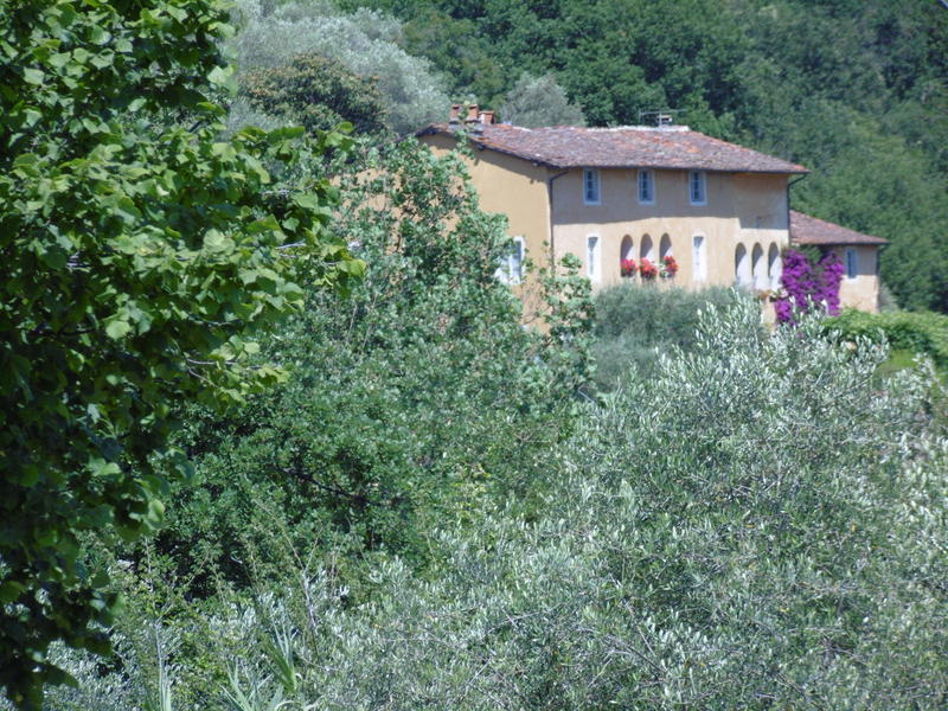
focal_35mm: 353
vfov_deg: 4.2
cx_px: 474
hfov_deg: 5.6
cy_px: 356
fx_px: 9667
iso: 100
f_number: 5.9
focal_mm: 65.1
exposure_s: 1/500
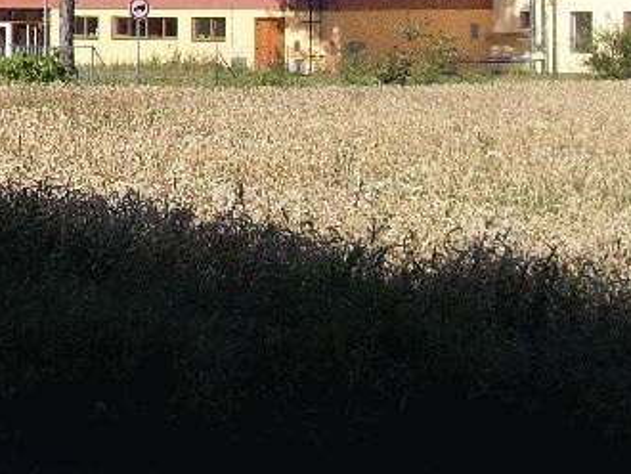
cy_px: -146
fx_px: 2116
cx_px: -13
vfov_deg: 12.4
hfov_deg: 16.6
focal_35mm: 116
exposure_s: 1/250
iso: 80
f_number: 7
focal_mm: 6.3
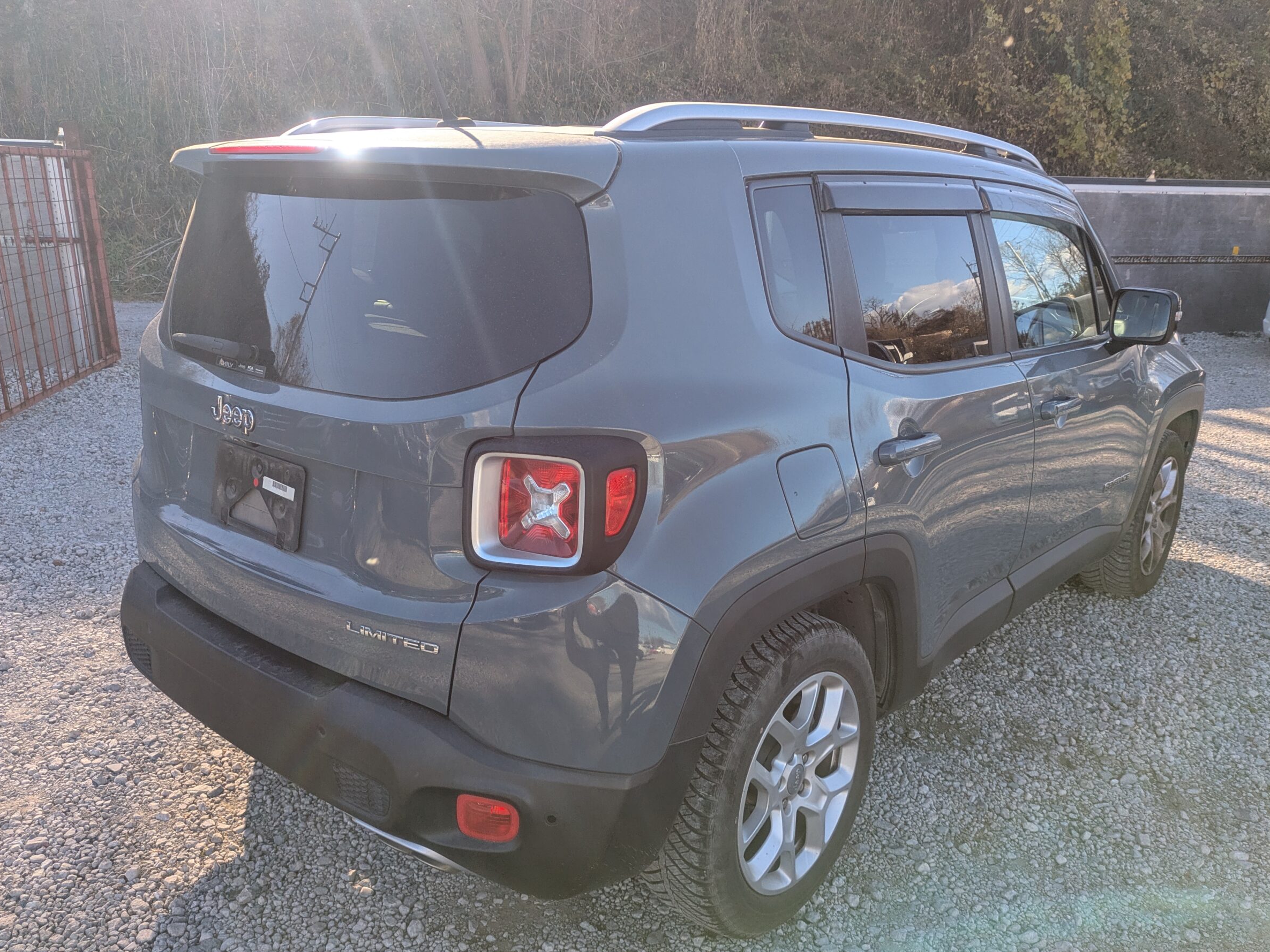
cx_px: 632
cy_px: 506
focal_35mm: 27
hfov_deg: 65.3
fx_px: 991
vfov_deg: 51.3
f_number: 1.89
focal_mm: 5.43
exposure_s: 1/664
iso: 46
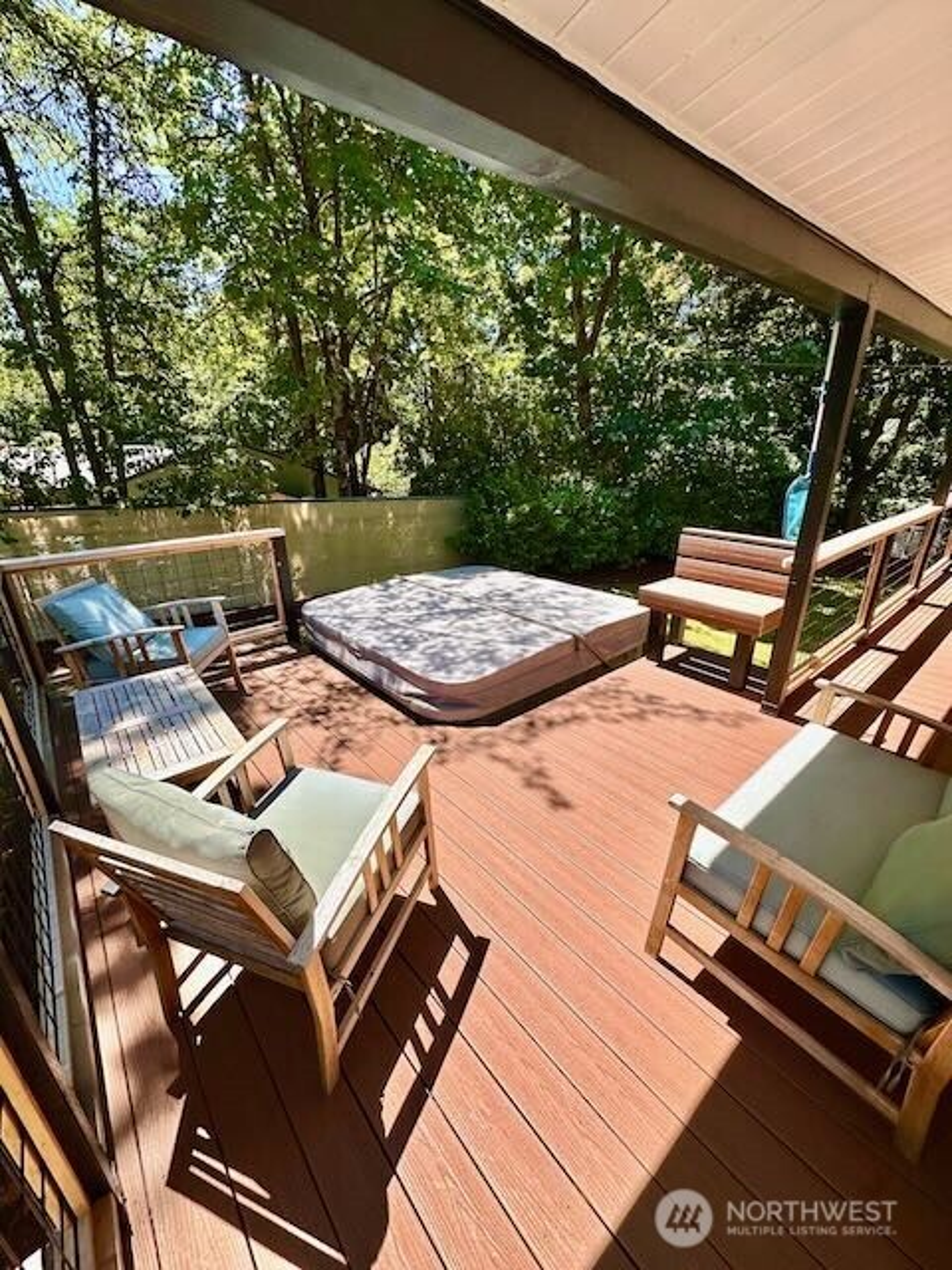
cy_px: 635
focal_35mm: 14
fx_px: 513
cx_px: 476
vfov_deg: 102.1
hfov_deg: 85.7
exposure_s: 1/1383
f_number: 2.2
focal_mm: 2.22
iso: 40
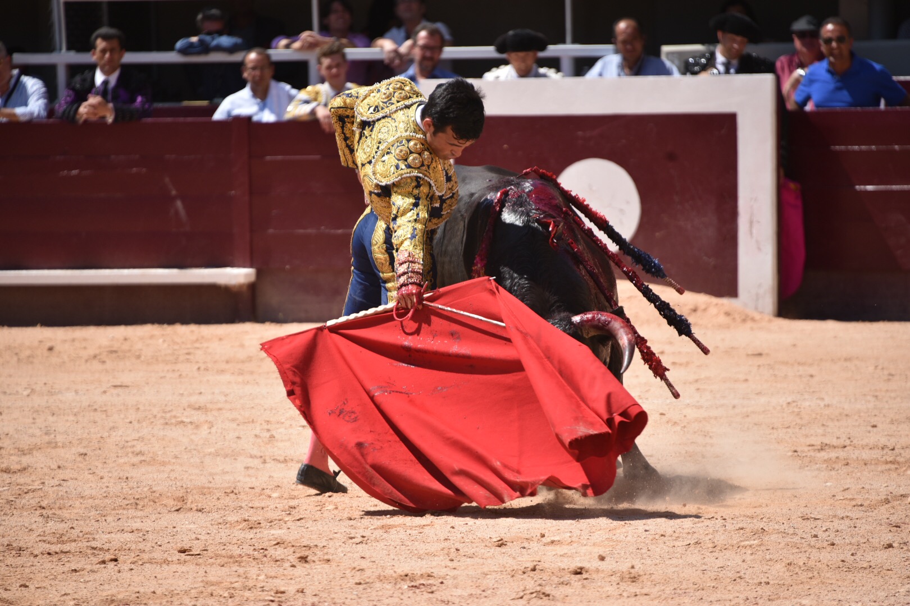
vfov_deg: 4.6
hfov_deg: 6.9
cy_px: 303
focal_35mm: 300
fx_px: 7583
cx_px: 455
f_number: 5.6
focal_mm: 300
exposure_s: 1/800
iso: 200
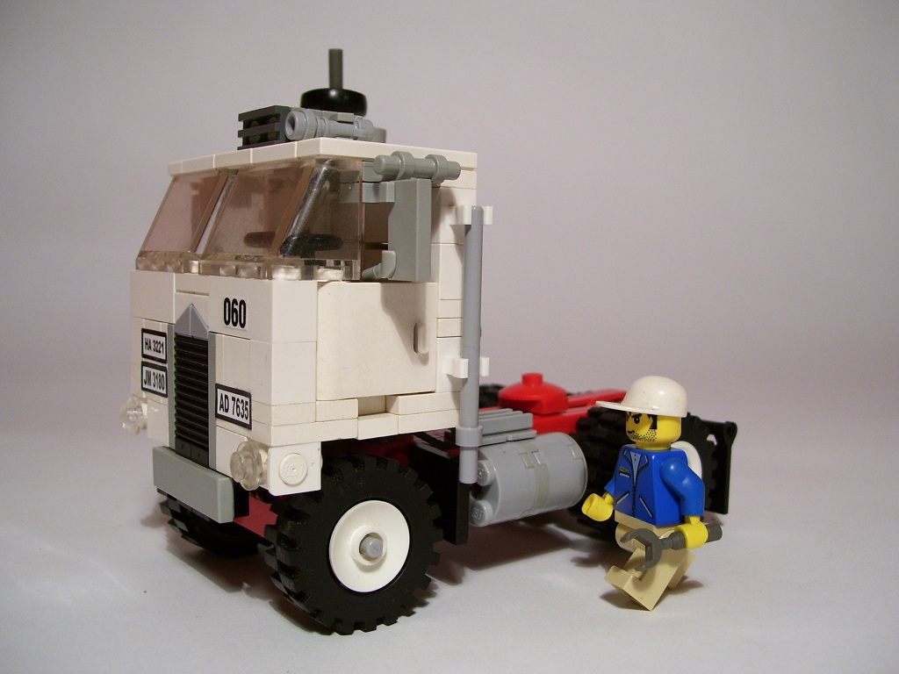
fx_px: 961
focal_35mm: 37
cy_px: 337
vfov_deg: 38.7
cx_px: 450
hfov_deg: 50.1
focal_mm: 6
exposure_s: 1/30
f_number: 2.7
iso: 100
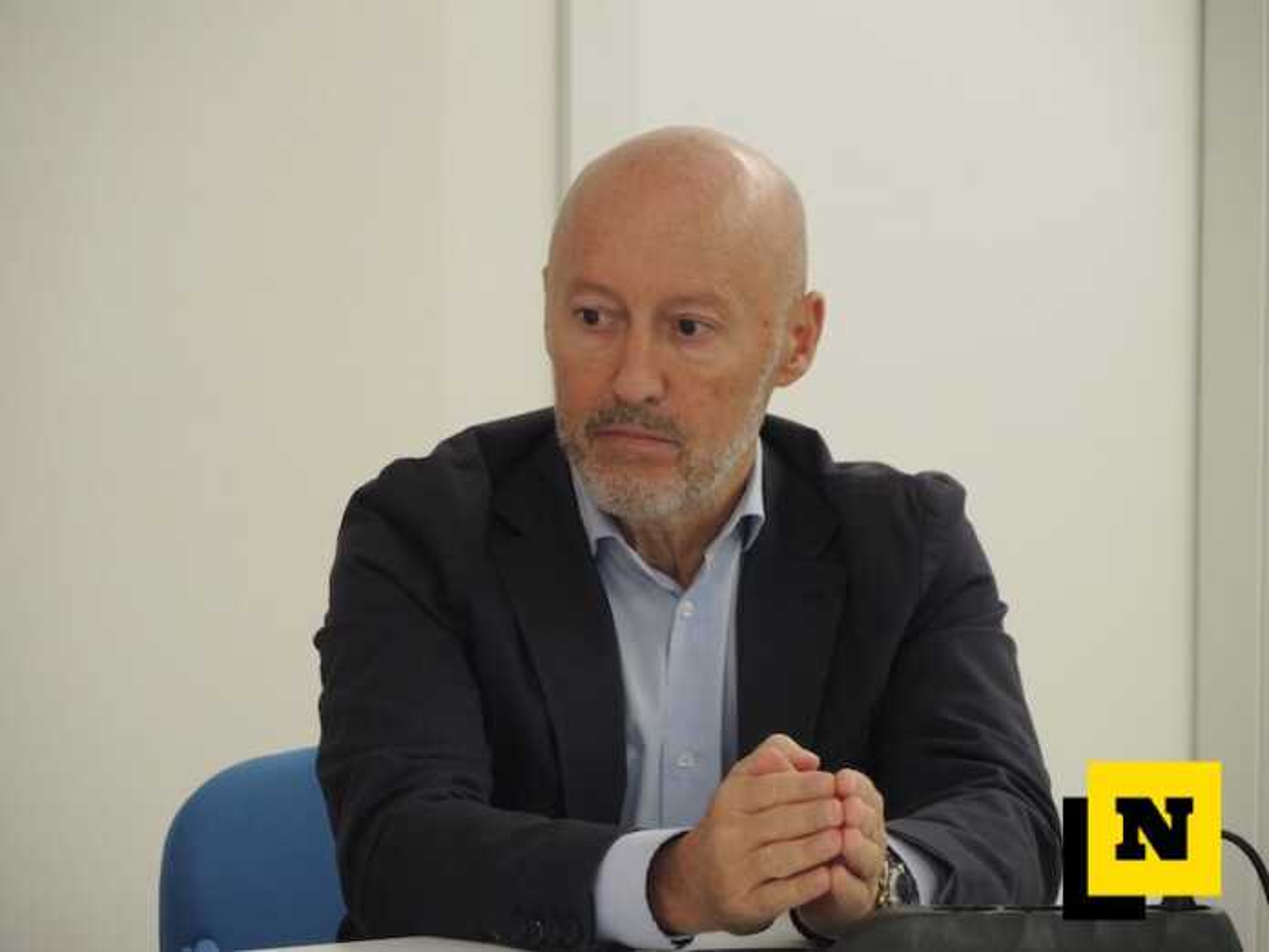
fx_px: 5572
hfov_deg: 13.0
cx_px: 634
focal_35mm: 152
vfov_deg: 9.8
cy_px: 476
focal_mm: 32.6
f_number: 3.5
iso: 400
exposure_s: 1/30
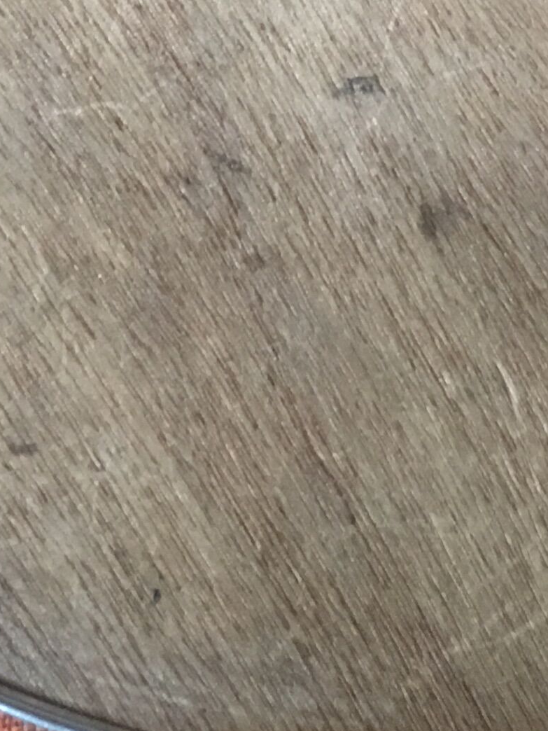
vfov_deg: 15.4
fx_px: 2364
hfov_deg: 13.2
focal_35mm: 112
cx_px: 390
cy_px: -538
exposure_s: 1/8
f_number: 2.2
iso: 100
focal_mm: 4.15
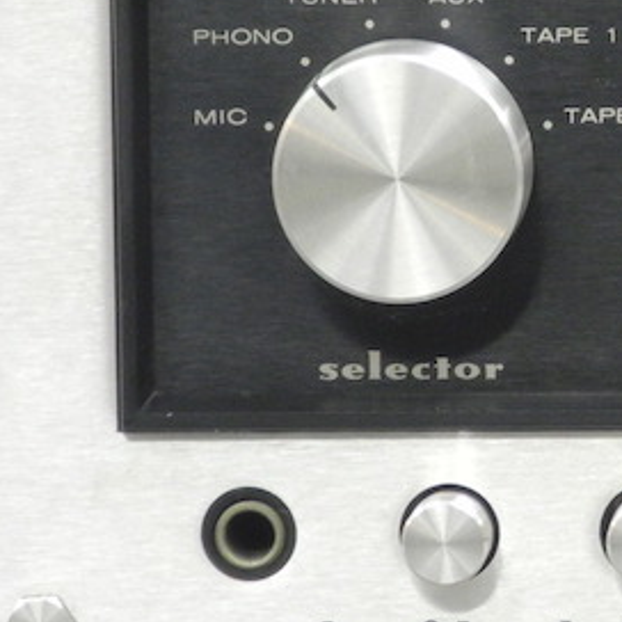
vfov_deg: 2.8
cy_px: 188
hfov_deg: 2.8
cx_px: 691
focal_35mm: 623
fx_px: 12665
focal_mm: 42.6
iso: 400
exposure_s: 1/7.2
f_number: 5.6
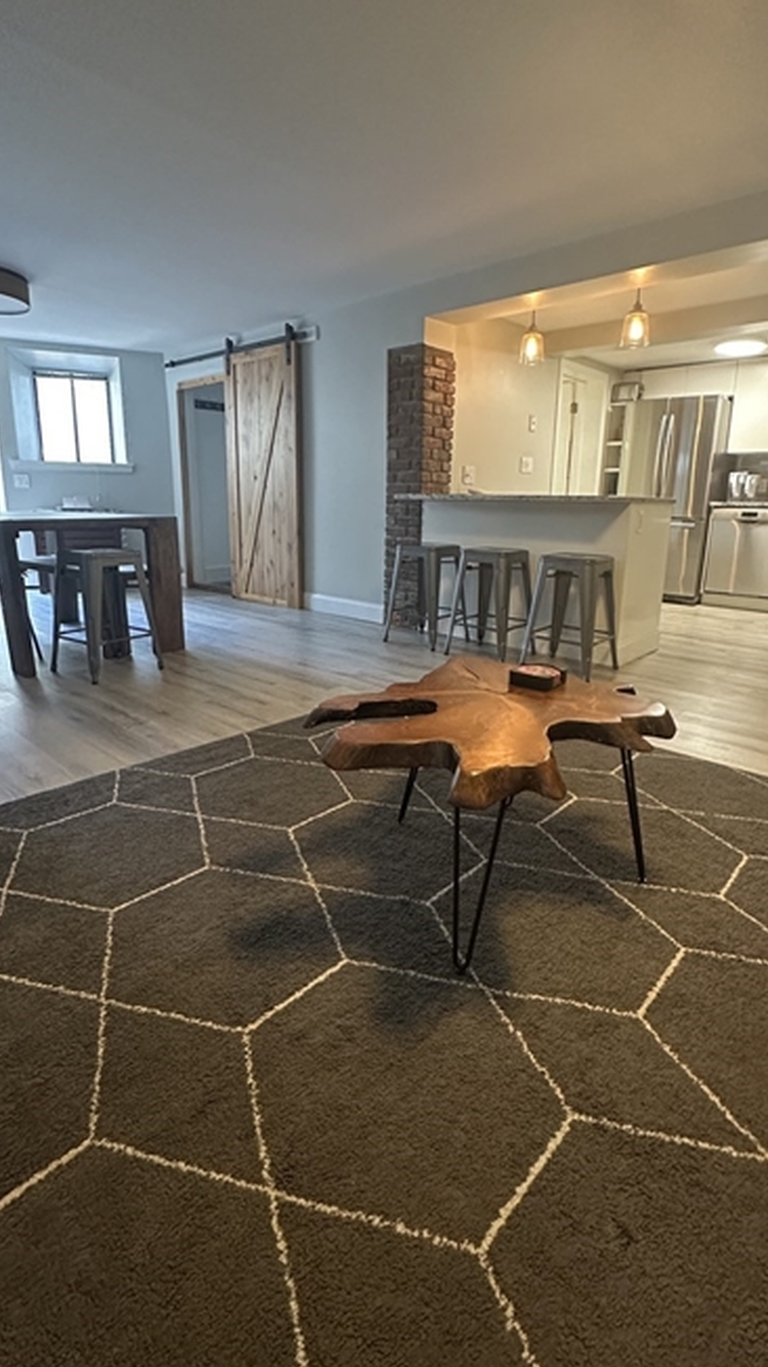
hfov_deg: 61.0
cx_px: 399
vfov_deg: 92.6
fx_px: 652
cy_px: 649
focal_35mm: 18
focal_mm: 2.22
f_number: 2.2
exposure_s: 1/60
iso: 640
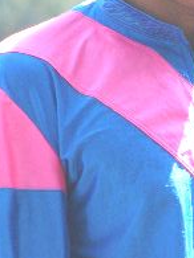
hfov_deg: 1.3
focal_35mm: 1161
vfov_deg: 1.7
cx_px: 252
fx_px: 8685
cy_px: 151
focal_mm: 58.9
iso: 50
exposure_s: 1/500
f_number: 5.6
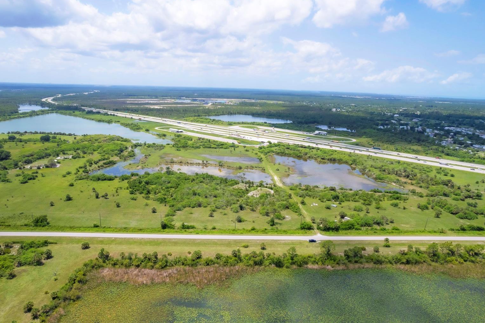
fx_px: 310
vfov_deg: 55.1
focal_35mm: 23
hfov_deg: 76.1
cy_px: 155
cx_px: 244
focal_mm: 8.38
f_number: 2.8
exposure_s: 1/3200
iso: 110
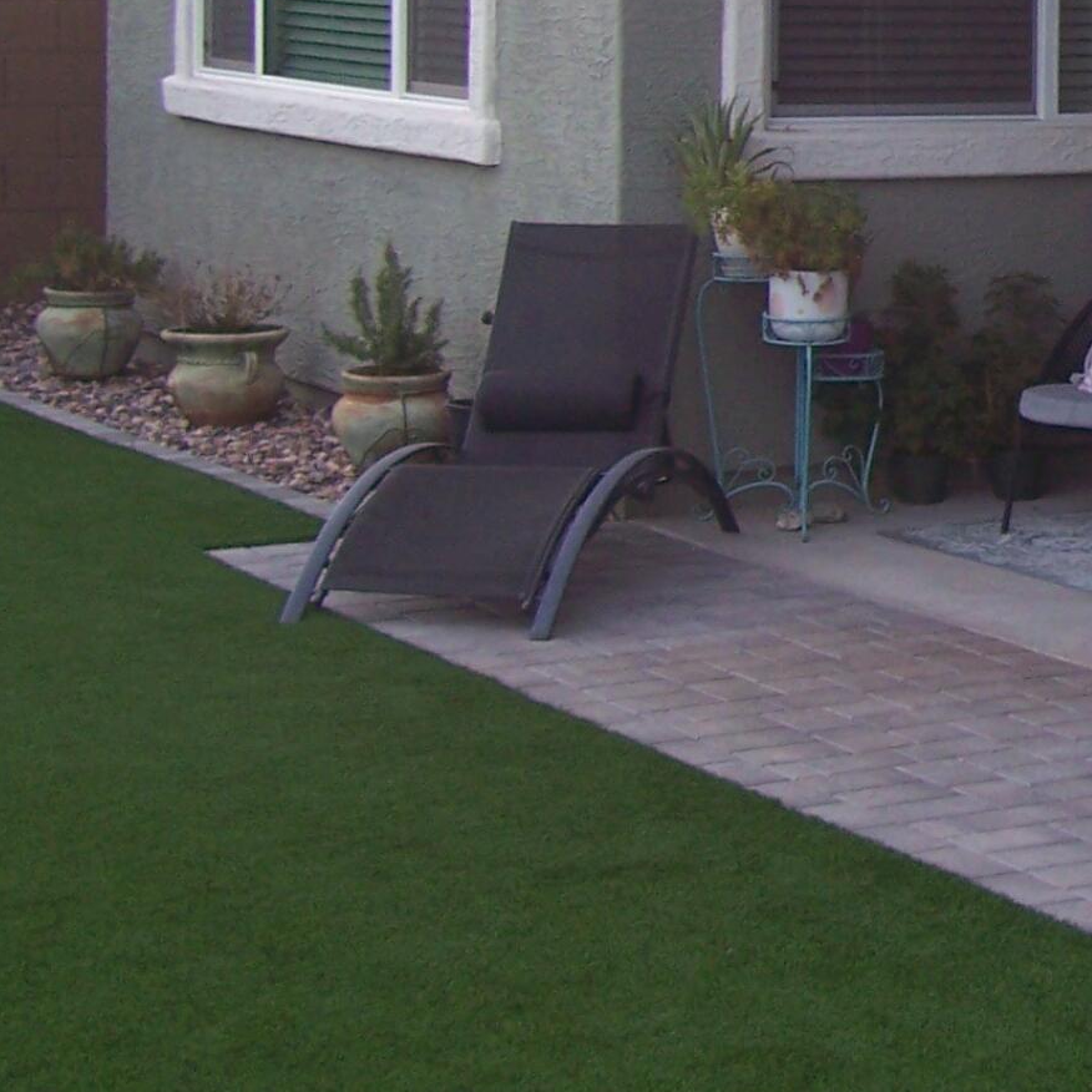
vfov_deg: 16.6
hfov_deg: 15.7
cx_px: 1587
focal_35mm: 103
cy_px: 54
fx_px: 3676
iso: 80
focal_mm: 5.6
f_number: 2.7
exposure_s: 1/250
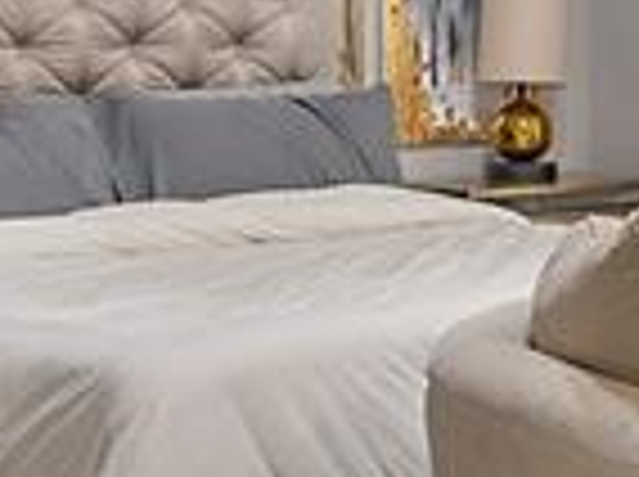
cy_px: 18
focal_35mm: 104
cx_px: 603
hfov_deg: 18.5
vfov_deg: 14.0
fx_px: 1917
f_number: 11
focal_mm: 10
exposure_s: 1/1.25
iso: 100
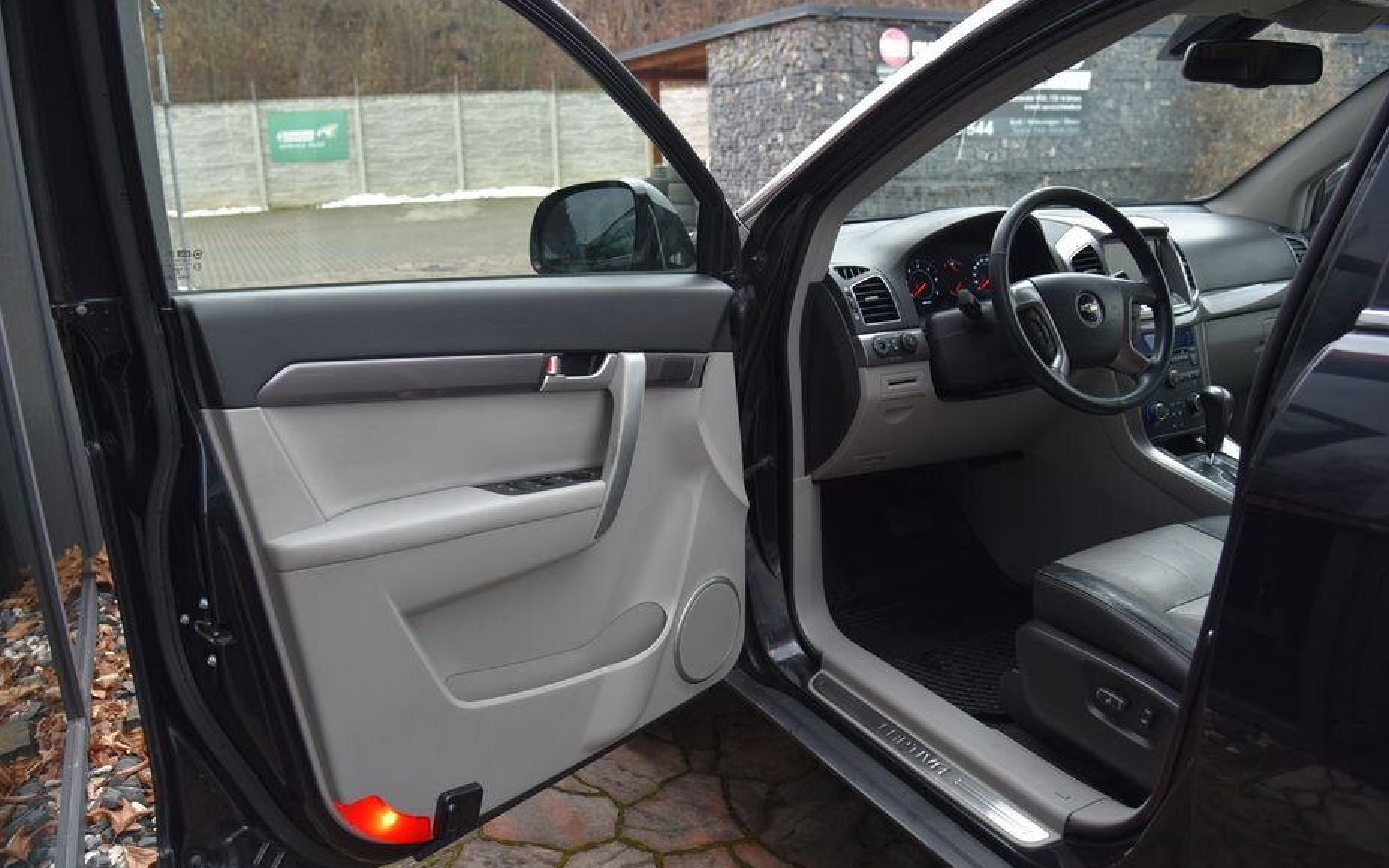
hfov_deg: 68.4
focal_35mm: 27
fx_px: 1022
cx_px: 671
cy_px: 407
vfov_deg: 46.0
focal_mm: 24
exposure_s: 1/60
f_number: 4
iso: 500
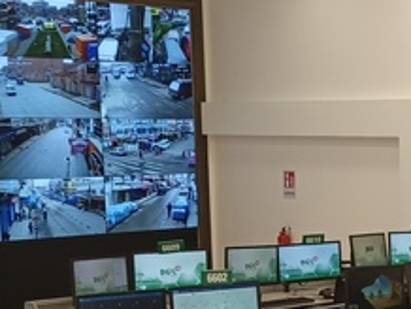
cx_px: 586
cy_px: 223
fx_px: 1177
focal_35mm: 99
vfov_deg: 14.9
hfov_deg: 18.0
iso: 481
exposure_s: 1/100
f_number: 1.75
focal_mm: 5.25
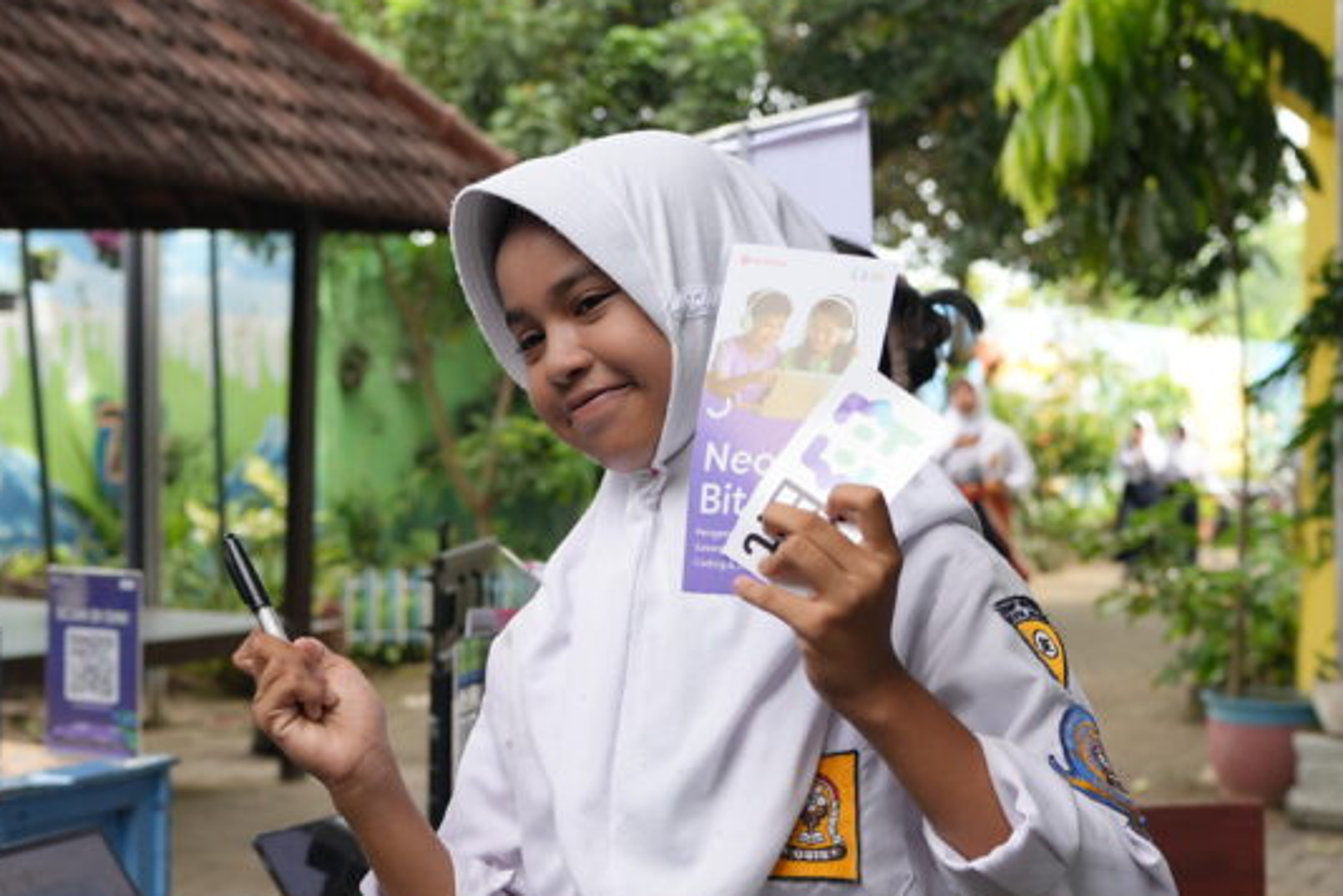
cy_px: 542
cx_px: 666
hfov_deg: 29.2
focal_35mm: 69
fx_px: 2574
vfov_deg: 19.7
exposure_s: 1/160
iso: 100
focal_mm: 36
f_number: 4
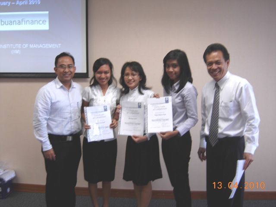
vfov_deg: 35.1
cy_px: 104
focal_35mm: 41
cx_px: 138
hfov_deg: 45.8
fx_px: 327
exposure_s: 1/14.6
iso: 50
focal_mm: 8.5
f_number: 2.9
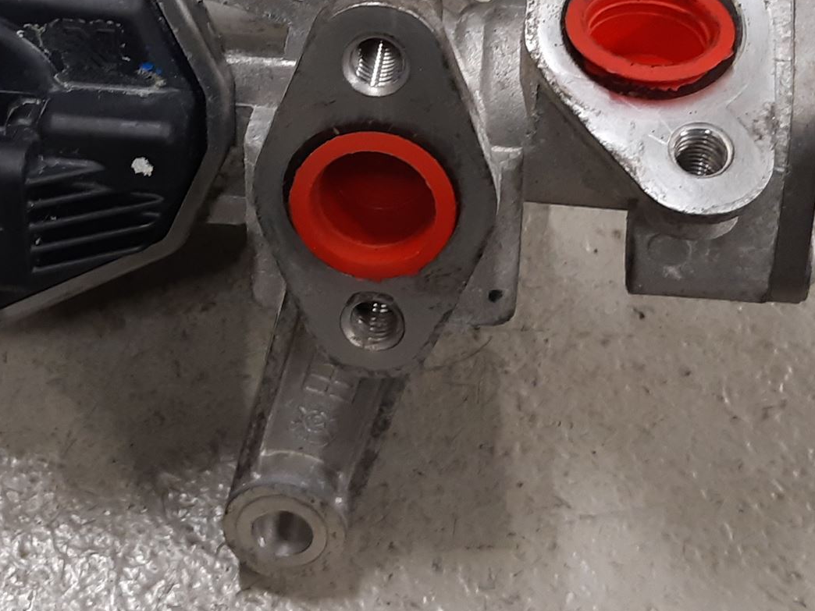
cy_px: 128
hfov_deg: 37.1
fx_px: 1201
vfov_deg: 28.0
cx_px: 268
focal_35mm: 51
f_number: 1.7
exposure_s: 1/50
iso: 125
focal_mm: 3.93
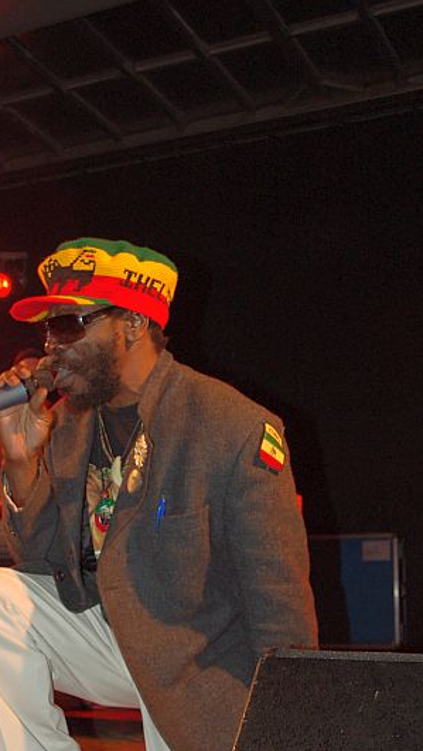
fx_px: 1036
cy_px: 474
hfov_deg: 23.0
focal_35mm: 52
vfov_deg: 39.6
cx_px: 134
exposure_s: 1/60
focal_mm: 22
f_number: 3.8
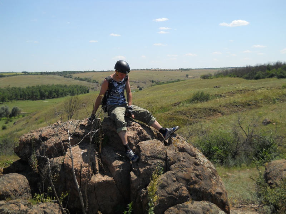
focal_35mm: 41
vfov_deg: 35.1
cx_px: 143
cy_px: 107
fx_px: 339
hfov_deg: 45.8
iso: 80
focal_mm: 6.72
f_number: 5.5
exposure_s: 1/320
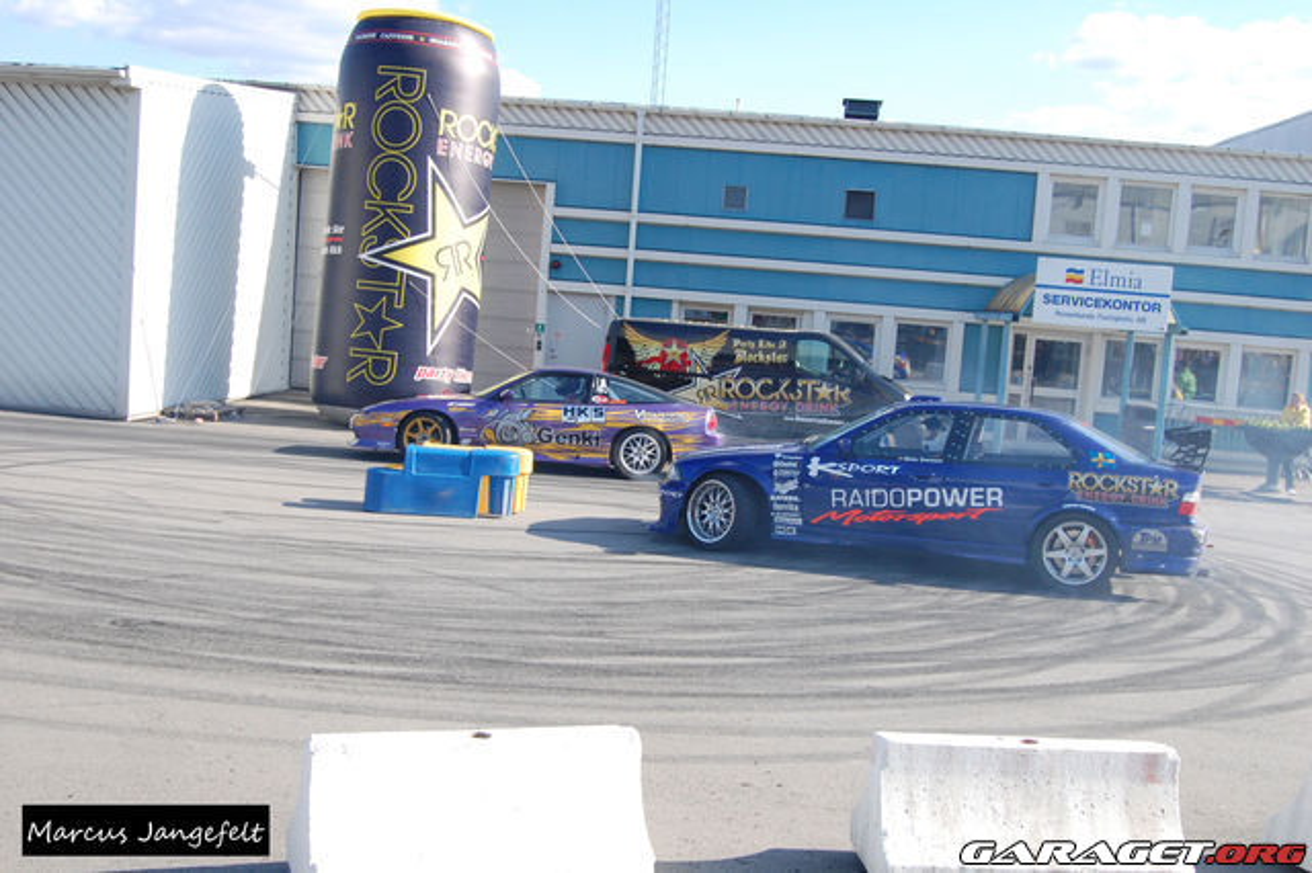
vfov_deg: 34.2
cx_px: 656
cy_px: 436
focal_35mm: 39
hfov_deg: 49.6
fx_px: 1421
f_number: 9
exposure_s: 1/320
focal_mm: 26
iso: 400
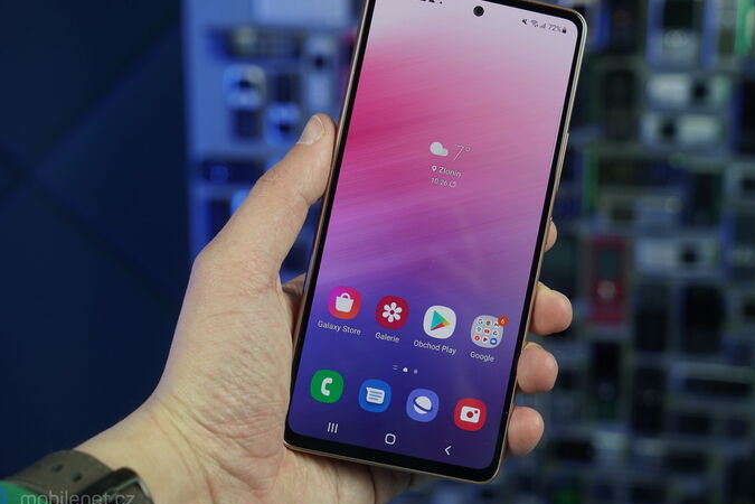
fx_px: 1132
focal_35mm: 54
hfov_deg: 36.8
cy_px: 220
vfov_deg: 25.0
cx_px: 426
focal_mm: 44
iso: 800
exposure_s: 1/160
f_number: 5.6
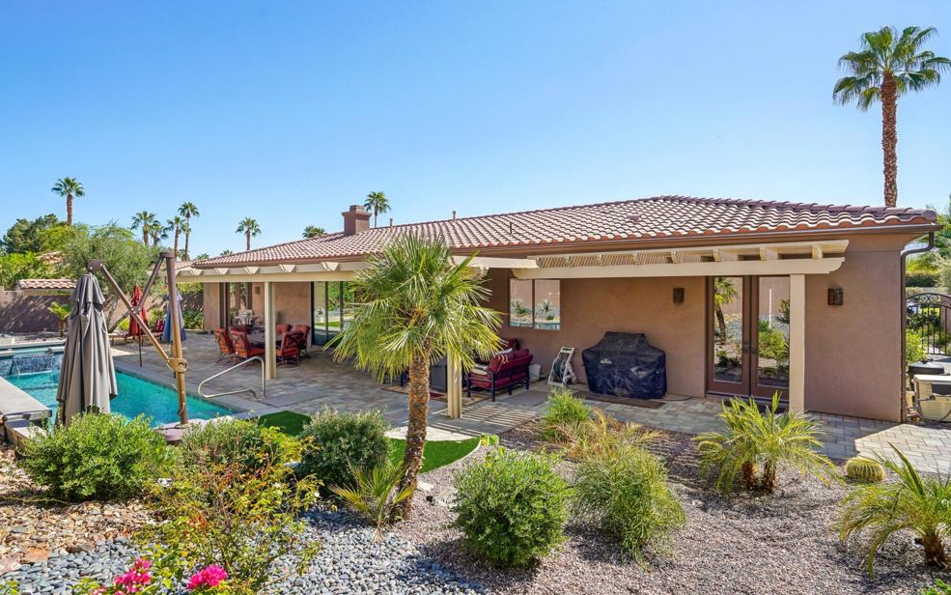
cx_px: 462
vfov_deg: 65.0
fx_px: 467
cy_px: 291
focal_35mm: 18
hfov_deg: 91.1
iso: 100
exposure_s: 1/250
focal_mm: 17
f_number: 7.1
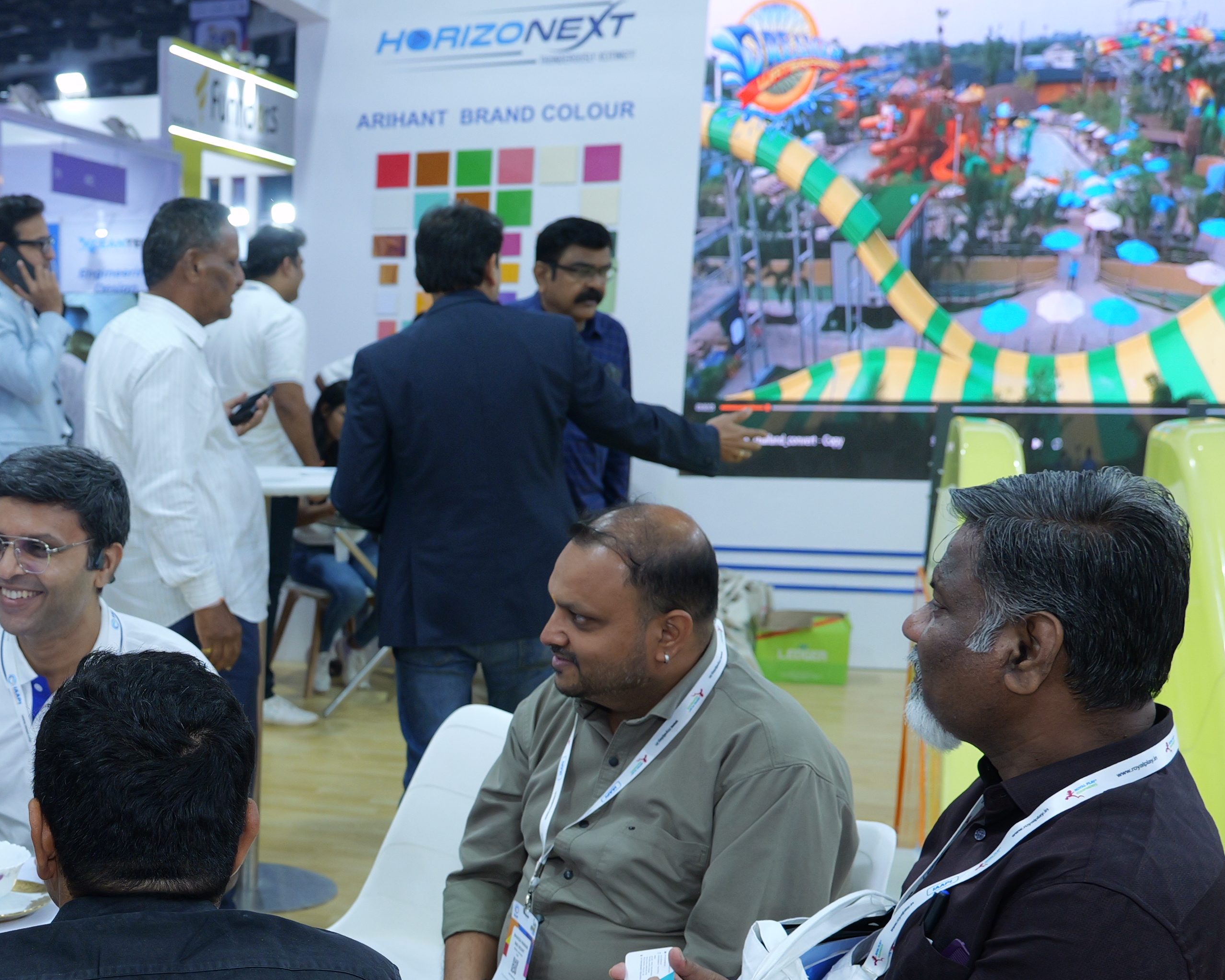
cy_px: 814
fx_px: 1922
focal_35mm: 53
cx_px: -12
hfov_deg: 32.4
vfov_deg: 27.9
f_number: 4
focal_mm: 24
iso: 800
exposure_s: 1/200
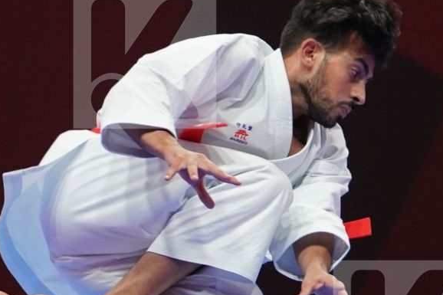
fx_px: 7627
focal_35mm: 620
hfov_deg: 3.3
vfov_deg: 2.2
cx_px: 145
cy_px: 330
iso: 2000
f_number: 4
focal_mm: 133
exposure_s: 1/500
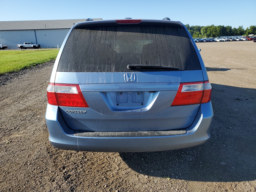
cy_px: 96
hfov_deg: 67.3
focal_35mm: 26
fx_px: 192
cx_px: 128
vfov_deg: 53.1
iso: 50
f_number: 1.5
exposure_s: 1/2000
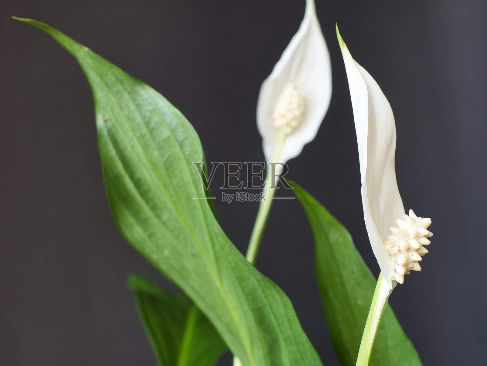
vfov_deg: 24.4
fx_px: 844
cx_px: 244
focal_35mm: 60
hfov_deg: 32.2
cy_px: 183
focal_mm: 30
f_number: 6.3
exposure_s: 1.6
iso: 200
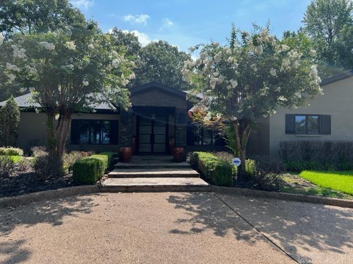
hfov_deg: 67.3
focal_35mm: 26
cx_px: 176
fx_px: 265
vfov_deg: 53.1
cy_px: 132
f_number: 1.5
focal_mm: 5.7
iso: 50
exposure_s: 1/1869
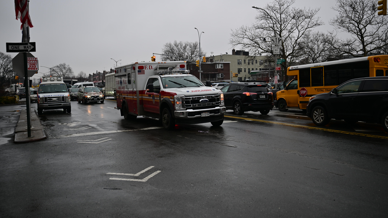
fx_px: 340
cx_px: 195
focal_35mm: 33
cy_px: 93
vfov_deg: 35.6
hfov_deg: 59.5
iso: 90
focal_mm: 31
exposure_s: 1/400
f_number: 3.5
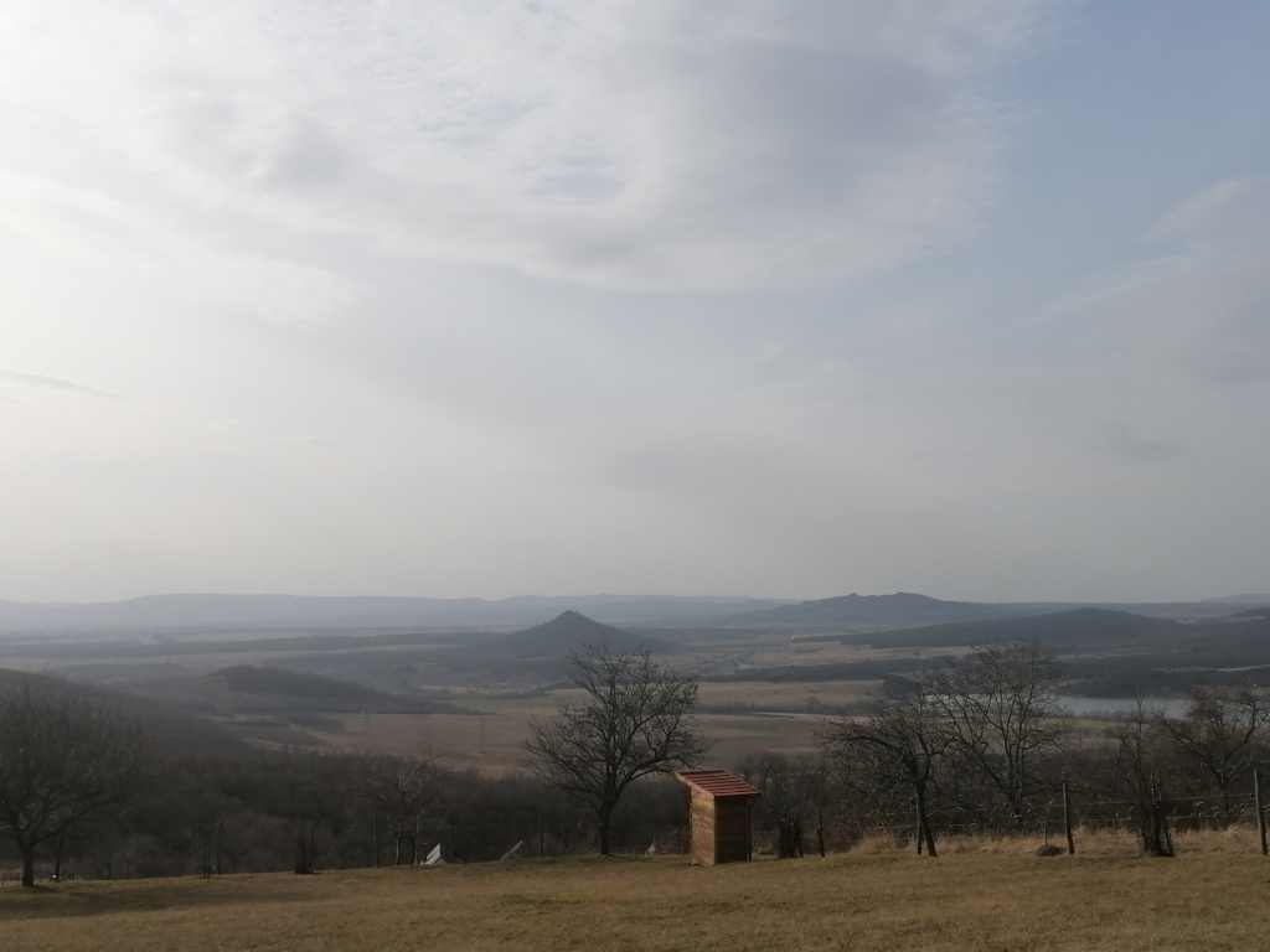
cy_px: 476
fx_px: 1578
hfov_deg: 43.9
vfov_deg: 33.6
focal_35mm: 43
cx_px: 635
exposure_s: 1/2625
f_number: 1.8
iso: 50
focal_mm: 5.4
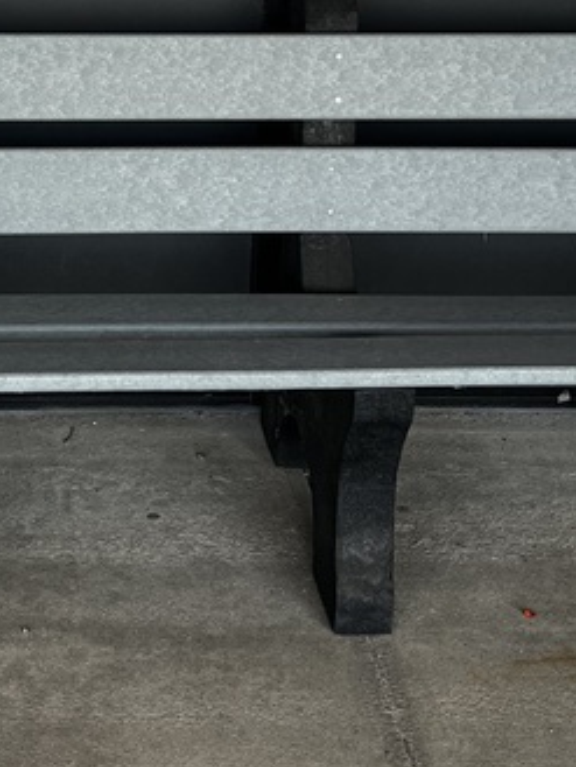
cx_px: 82
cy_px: 86
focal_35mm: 81
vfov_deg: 23.5
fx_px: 1796
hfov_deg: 18.0
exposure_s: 1/445
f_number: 1.5
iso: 50
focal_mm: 5.7
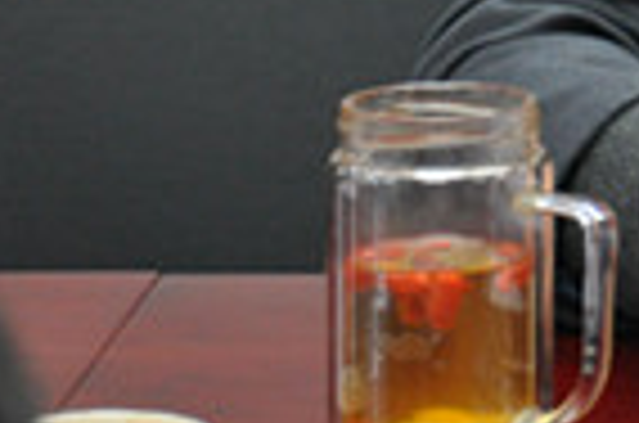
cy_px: -286
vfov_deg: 3.0
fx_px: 8005
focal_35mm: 452
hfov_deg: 4.5
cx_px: 1192
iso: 800
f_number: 5.3
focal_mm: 66
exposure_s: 1/40
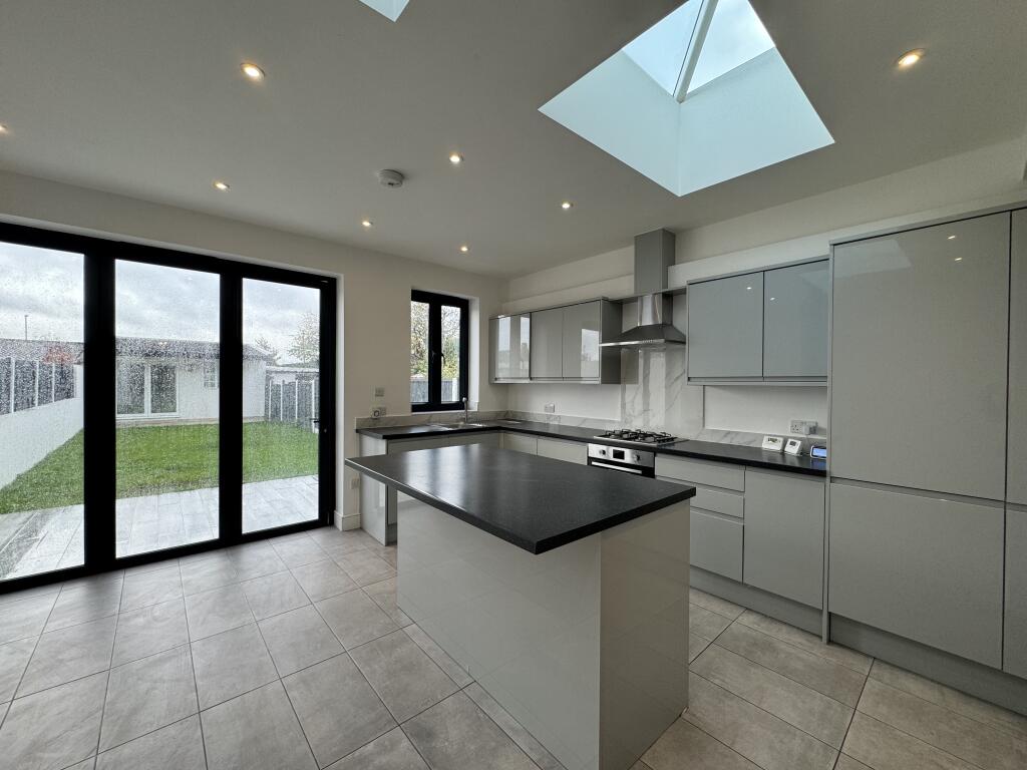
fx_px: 415
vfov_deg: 85.7
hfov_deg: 102.1
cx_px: 514
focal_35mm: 14
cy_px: 385
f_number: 2.2
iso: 64
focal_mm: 2.22
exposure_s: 1/100
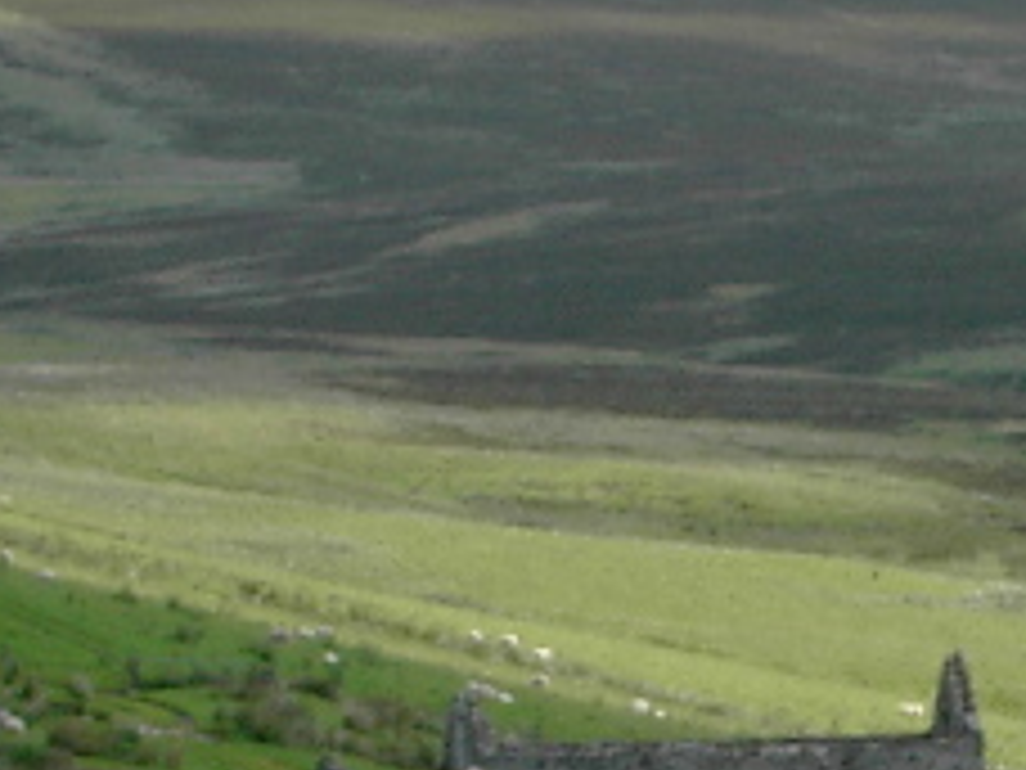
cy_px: 860
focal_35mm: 354
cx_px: 1202
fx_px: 10492
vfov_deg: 4.2
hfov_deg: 5.6
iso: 100
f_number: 6.7
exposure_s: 1/200
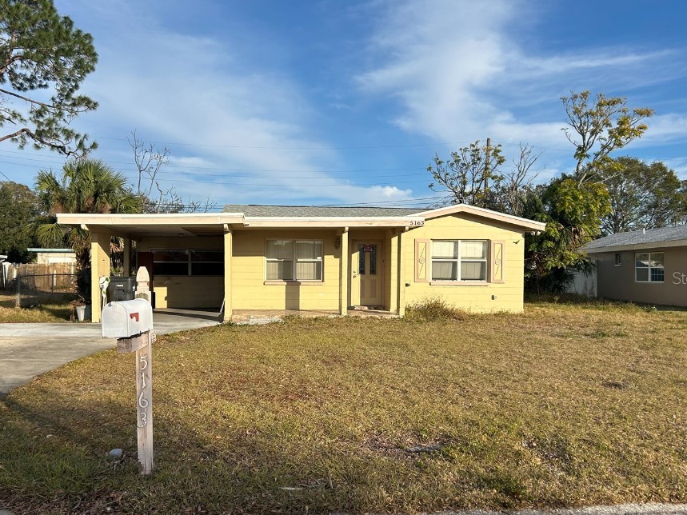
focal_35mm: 31
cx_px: 338
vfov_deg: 45.4
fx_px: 615
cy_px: 277
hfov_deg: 58.4
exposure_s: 1/4831
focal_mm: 5.7
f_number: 1.5
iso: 50
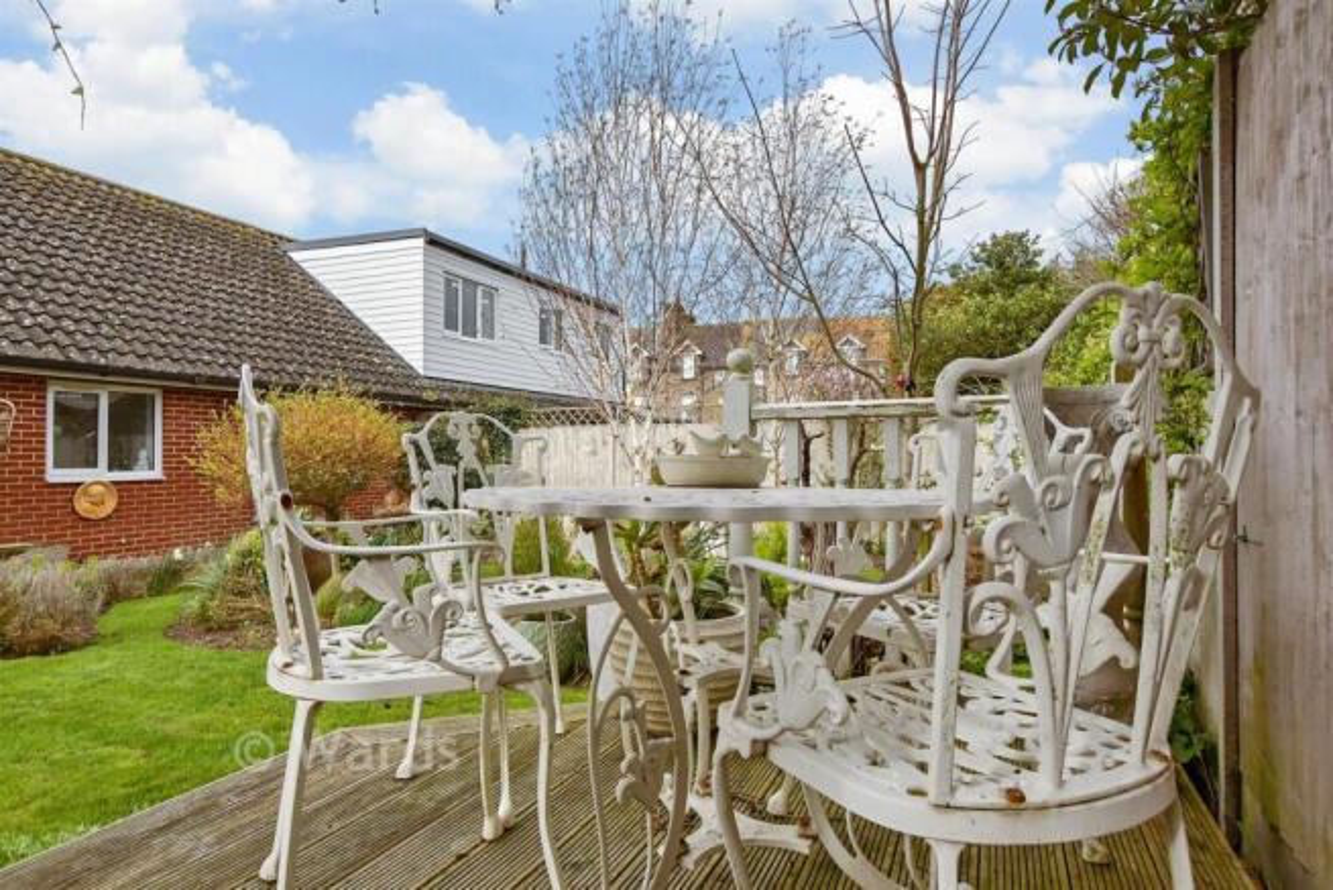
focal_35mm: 21
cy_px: 445
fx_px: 778
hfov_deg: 81.2
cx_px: 666
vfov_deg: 59.5
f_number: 8
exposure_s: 1/2000
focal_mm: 14
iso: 1250
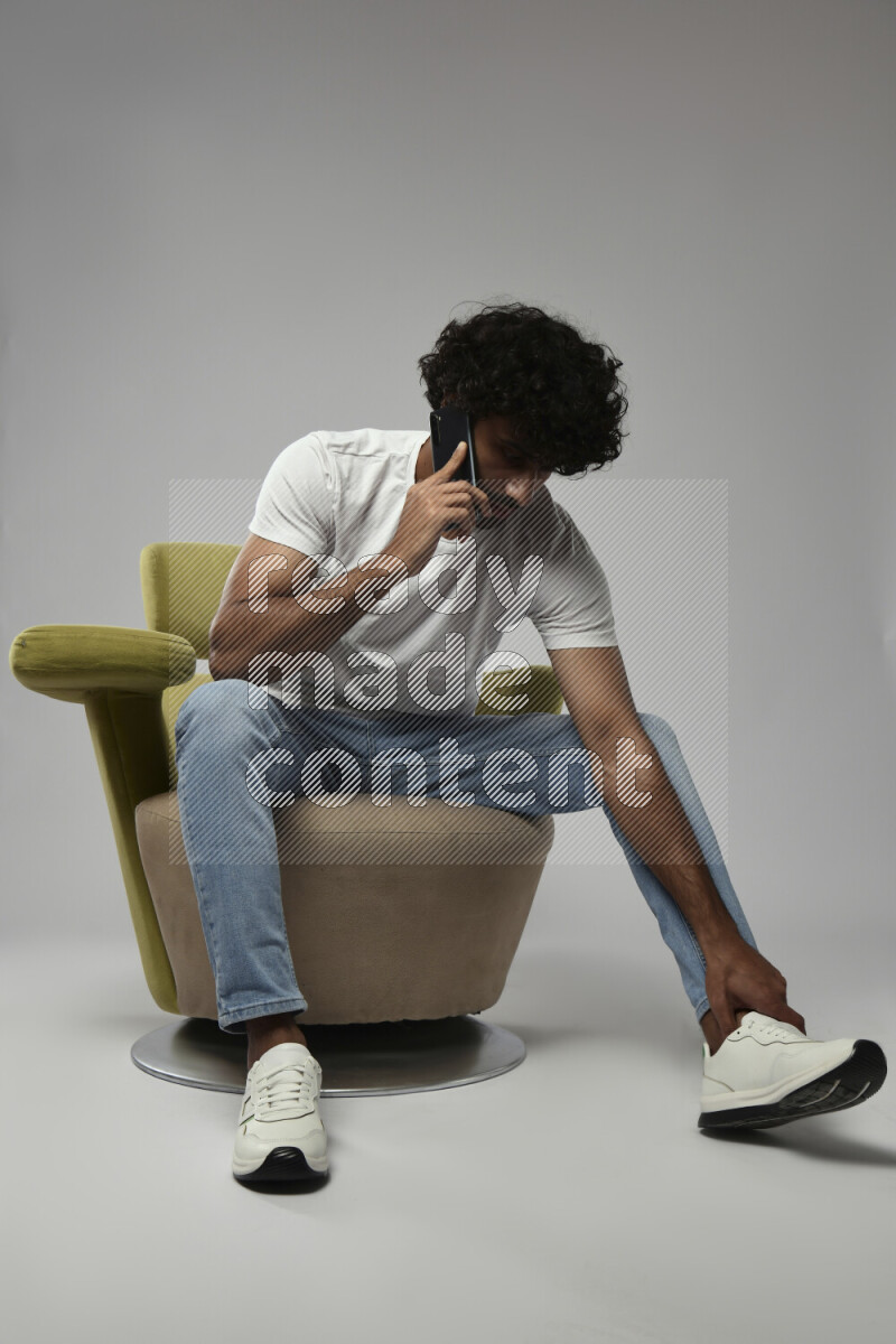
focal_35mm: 44
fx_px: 1643
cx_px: 448
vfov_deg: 44.5
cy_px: 672
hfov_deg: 30.5
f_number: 6.3
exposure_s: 1/125
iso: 400
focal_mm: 44
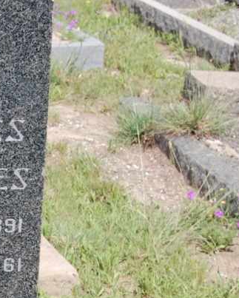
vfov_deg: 12.8
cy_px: 251
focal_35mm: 150
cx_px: -129
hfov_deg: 10.0
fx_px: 1325
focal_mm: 42
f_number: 9
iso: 200
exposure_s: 1/320
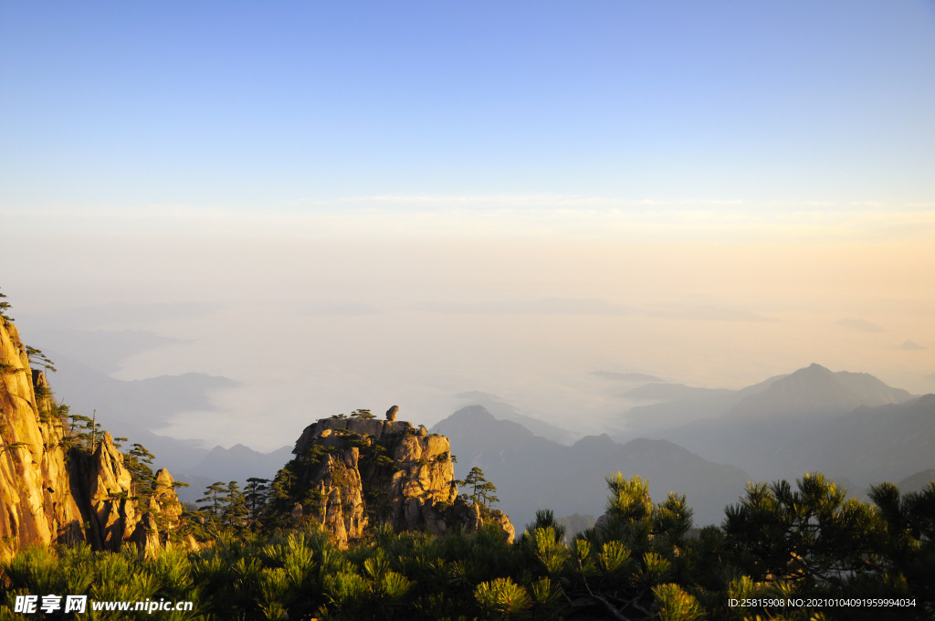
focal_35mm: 33
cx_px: 468
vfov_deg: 39.9
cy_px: 310
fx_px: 856
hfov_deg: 57.3
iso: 200
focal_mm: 22
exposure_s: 1/500
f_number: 5.6
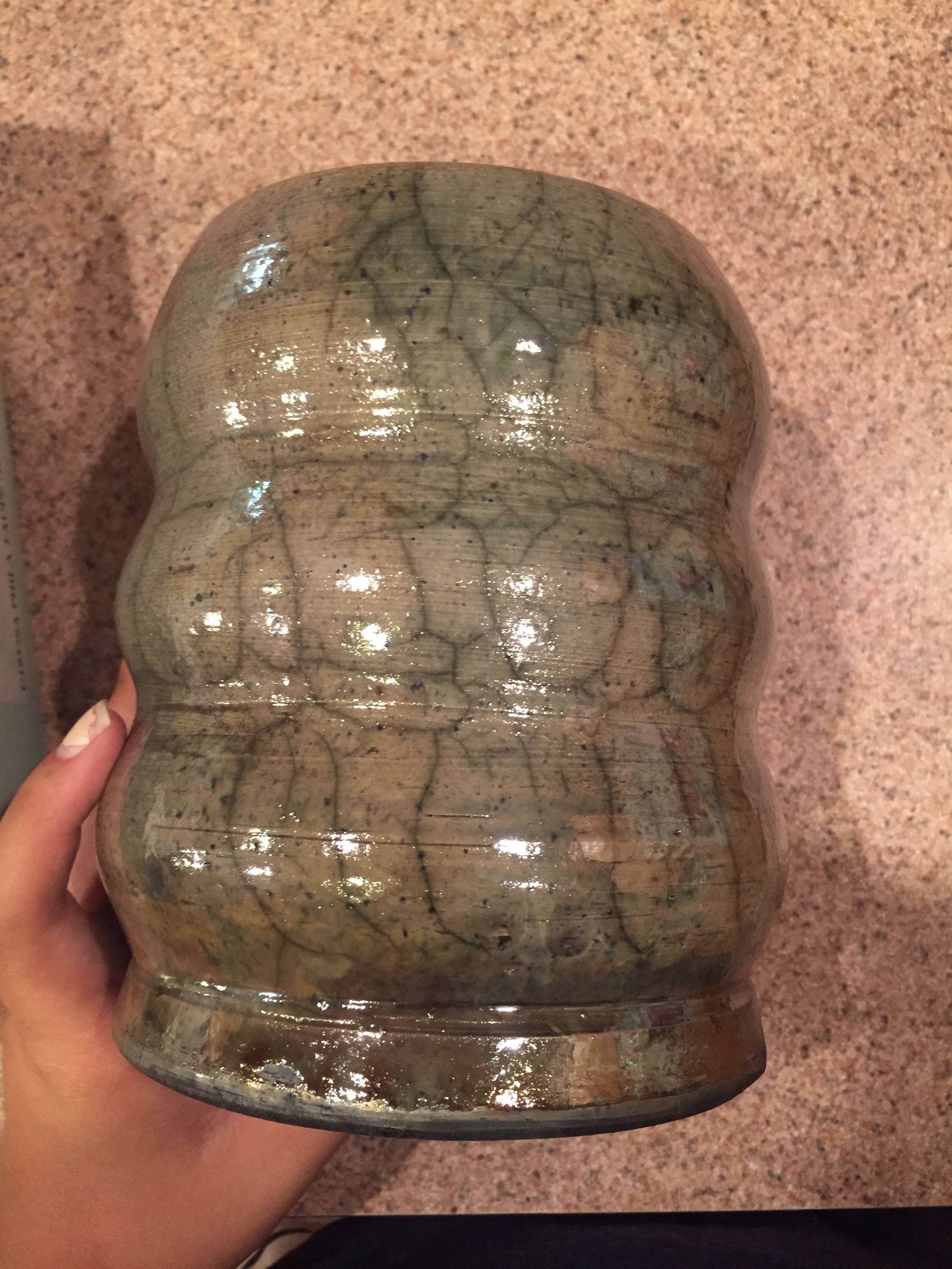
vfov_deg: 61.7
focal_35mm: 29
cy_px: 634
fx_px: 1063
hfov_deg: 48.2
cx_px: 476
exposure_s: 1/24
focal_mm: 4.15
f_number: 2.2
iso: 250
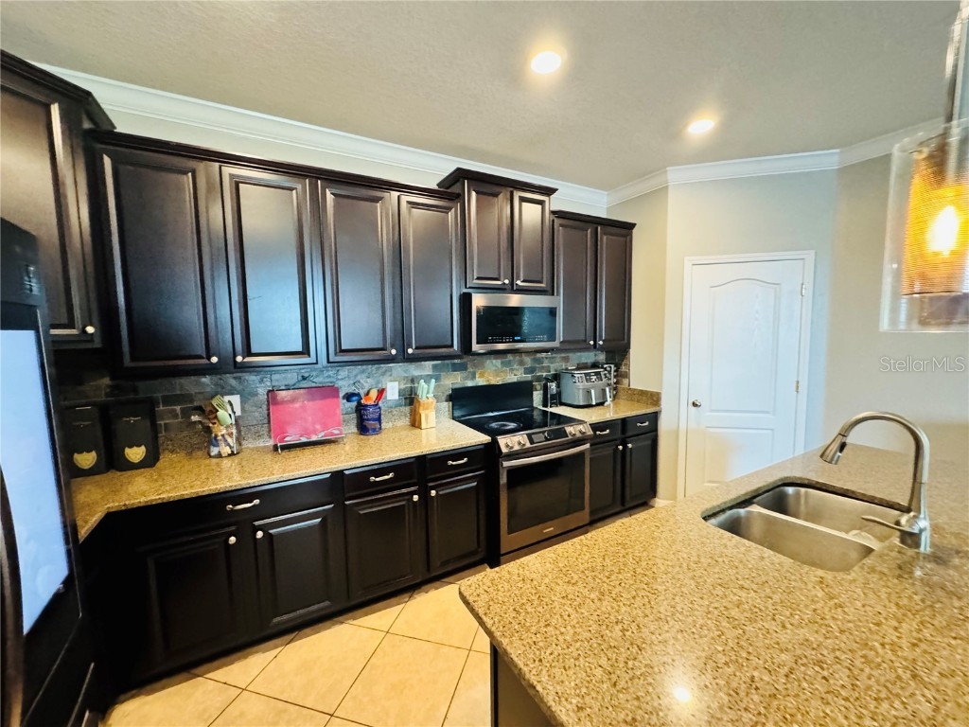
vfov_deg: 85.7
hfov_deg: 102.1
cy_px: 364
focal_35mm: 14
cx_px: 484
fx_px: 392
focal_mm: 2.22
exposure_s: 1/40
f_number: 2.2
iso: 1250
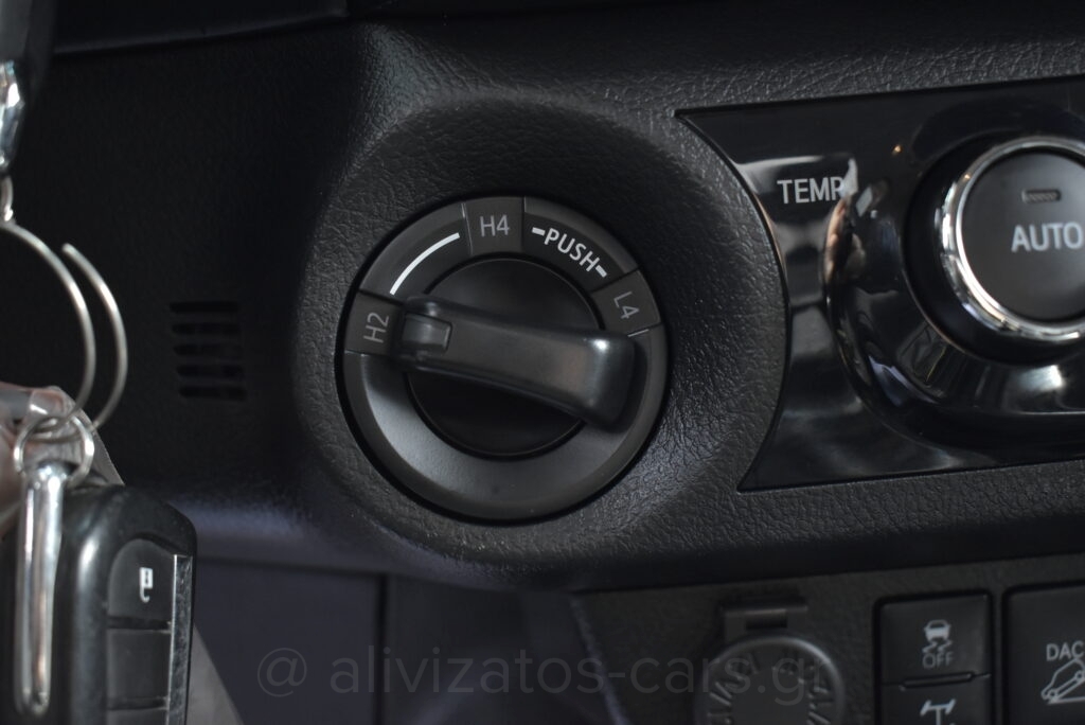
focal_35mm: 46
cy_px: 362
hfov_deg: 42.3
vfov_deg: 29.0
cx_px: 542
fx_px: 1402
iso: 1600
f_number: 4.2
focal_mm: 31
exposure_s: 1/320
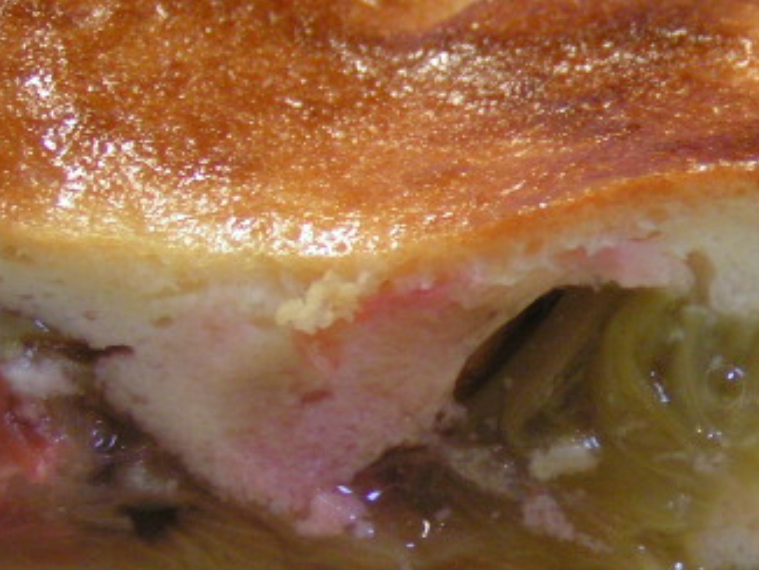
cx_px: 684
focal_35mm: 124
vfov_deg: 11.9
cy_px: 411
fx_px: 2720
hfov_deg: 15.7
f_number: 3.2
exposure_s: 1/25
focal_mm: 9.7
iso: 200
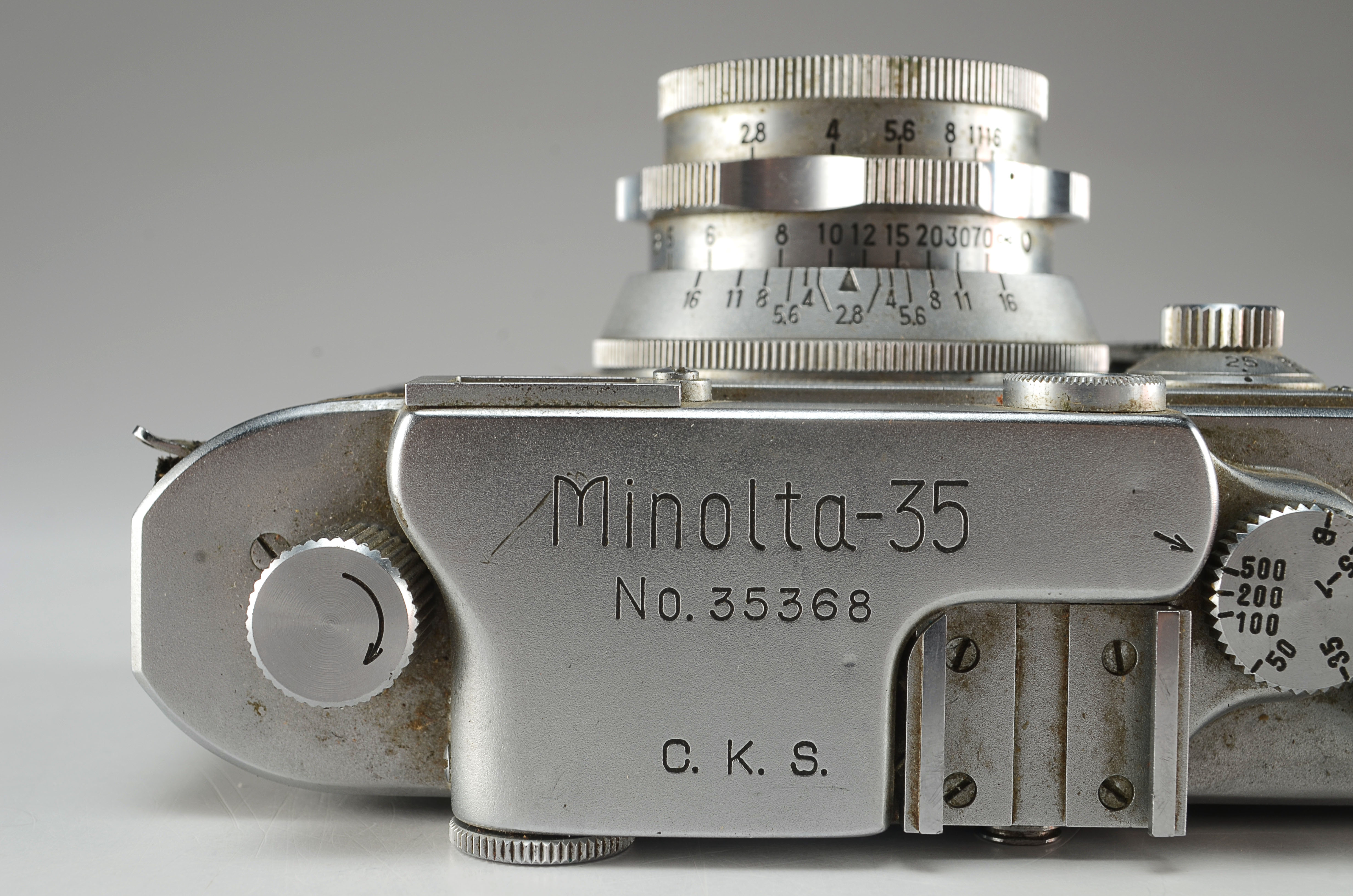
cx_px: 676
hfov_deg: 36.9
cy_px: 448
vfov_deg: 25.0
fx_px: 2025
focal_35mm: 54
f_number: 13
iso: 100
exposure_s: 1/80
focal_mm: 36
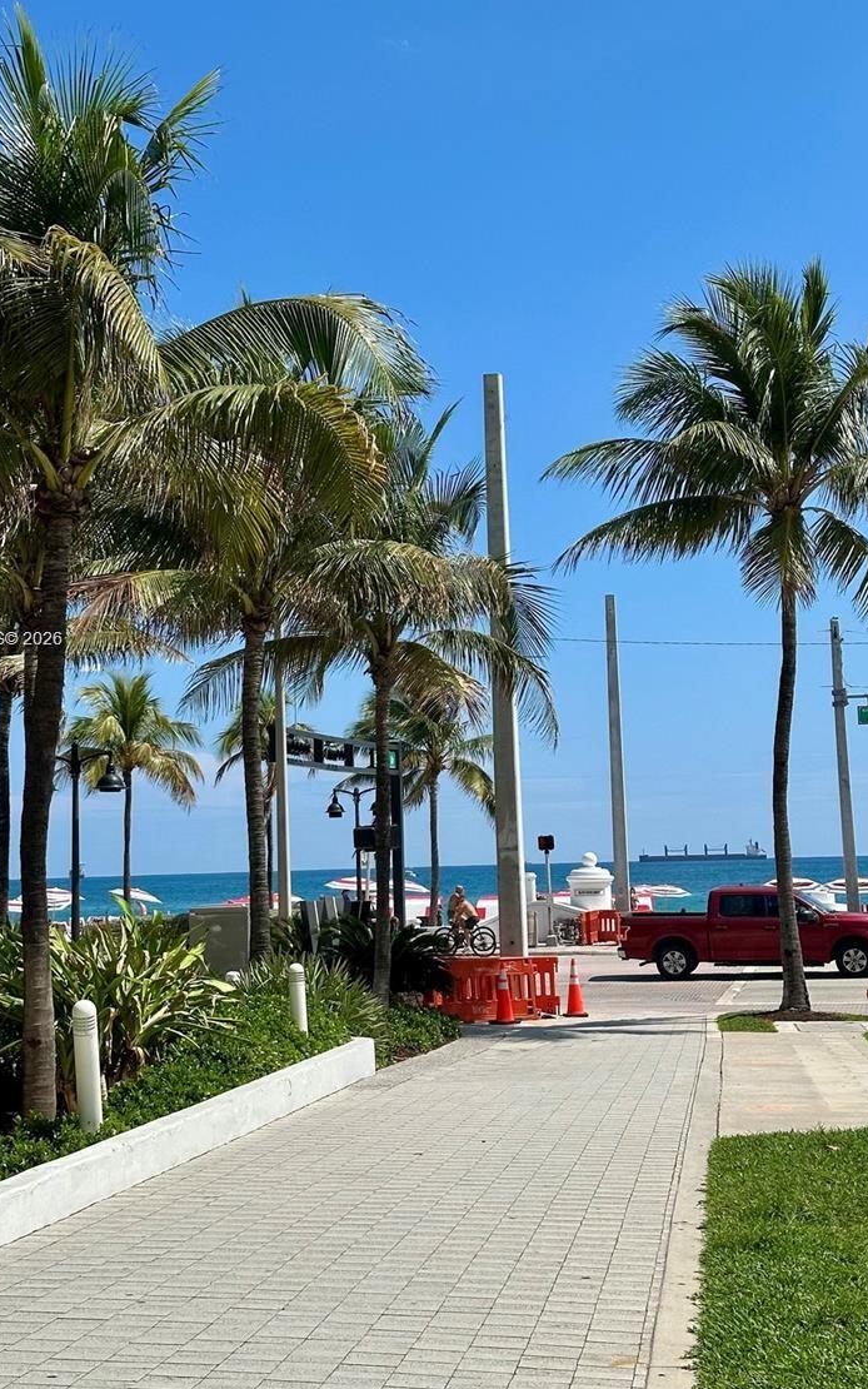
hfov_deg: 23.6
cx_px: 394
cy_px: 641
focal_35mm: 55
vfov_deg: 36.9
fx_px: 2081
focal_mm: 6.86
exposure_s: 1/6623
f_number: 1.78
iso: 64
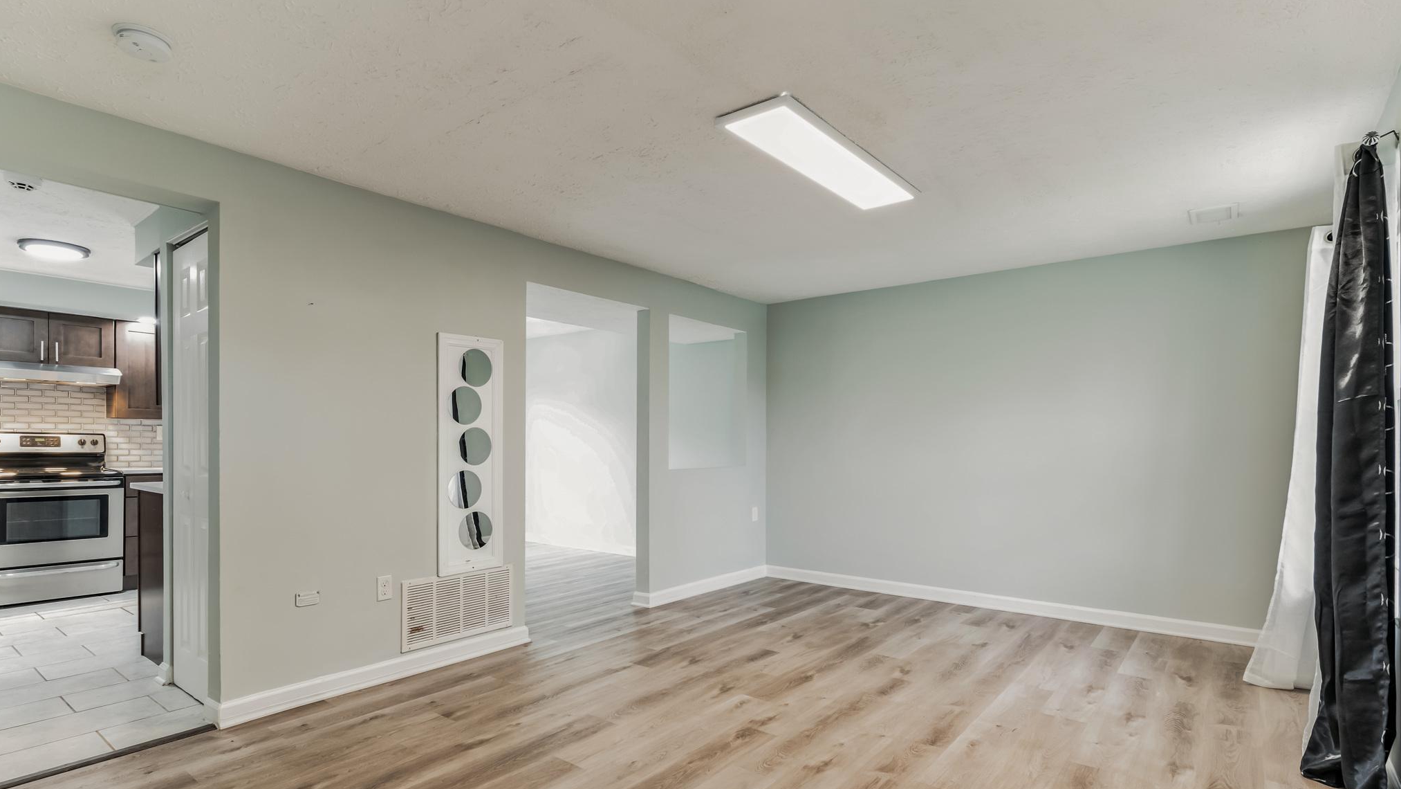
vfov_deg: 60.8
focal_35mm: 18
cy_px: 447
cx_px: 694
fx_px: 669
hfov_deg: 92.7
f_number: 8
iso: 200
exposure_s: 1/2.5
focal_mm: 17
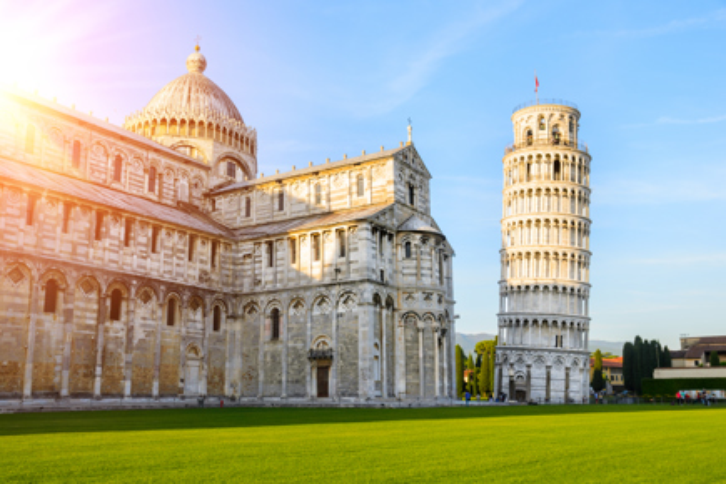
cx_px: 363
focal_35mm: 36
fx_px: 726
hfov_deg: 53.1
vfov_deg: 36.9
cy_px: 242
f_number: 7.1
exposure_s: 1/320
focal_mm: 24
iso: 200
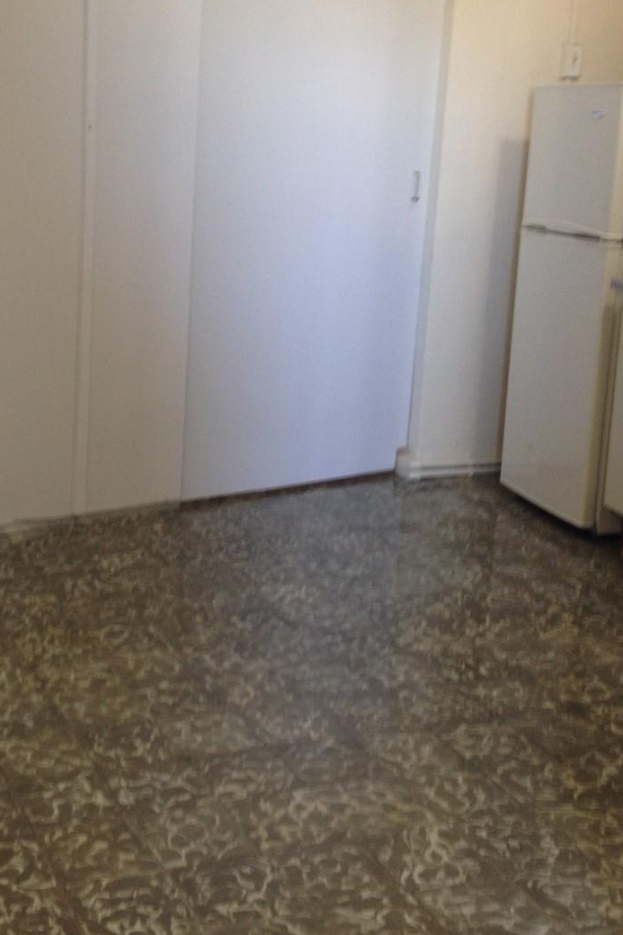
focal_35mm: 56
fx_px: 1454
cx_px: 126
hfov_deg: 23.8
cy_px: 432
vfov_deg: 35.6
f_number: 2.4
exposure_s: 1/20
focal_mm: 4.28
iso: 64
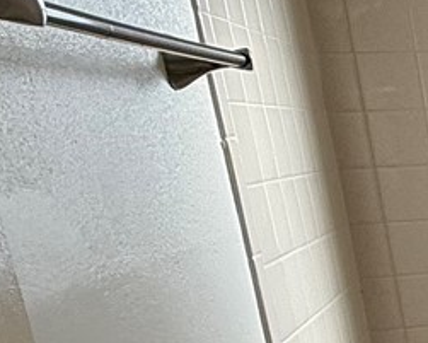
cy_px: 439
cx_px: 977
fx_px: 1102
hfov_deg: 15.1
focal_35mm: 87
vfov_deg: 16.7
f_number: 2.2
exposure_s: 1/192
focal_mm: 2.22
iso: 64
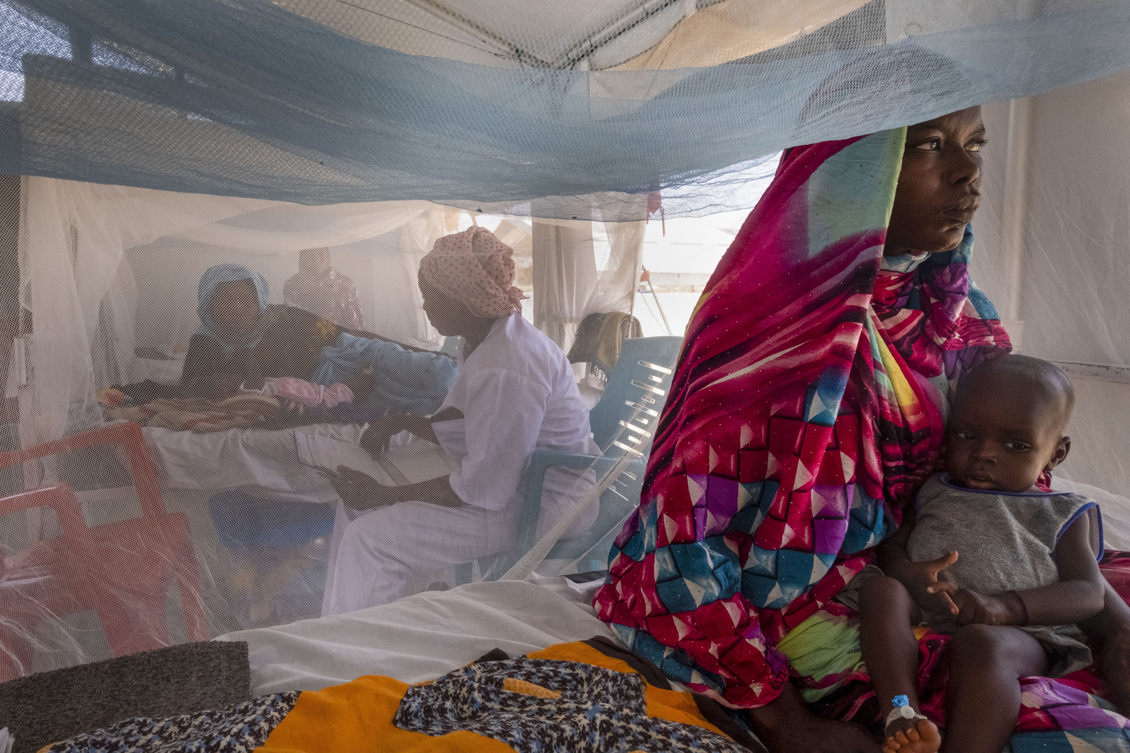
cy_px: 376
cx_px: 565
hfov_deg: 81.2
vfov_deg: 59.5
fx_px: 659
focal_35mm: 21
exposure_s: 1/60
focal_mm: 13.8
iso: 1600
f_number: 13
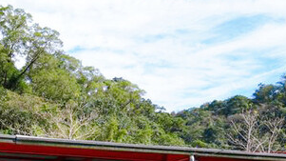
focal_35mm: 71
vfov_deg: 16.1
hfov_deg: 27.9
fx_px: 538
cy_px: 206
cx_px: -6
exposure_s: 1/250
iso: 160
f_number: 8
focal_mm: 24
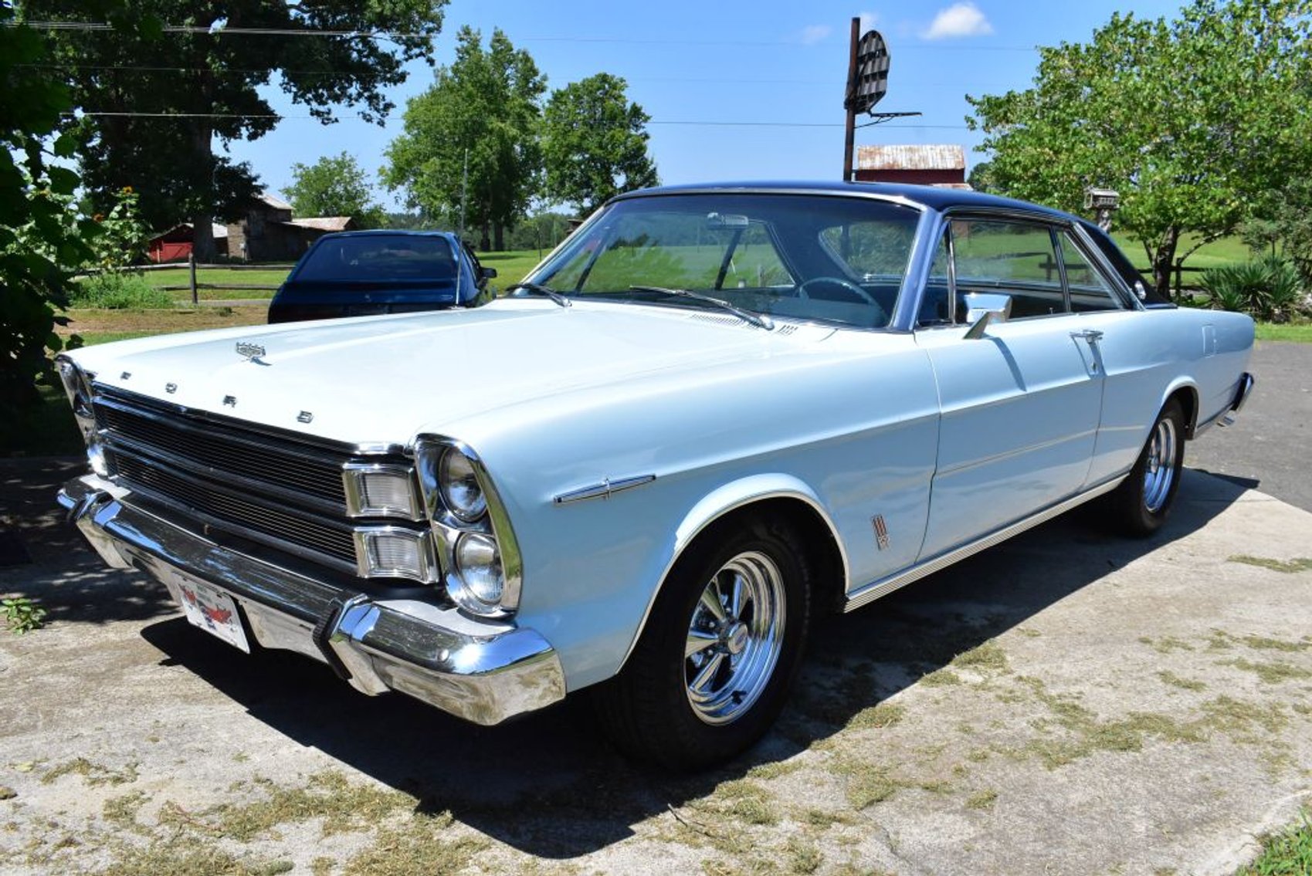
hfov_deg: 61.9
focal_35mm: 30
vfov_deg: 43.7
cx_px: 656
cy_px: 438
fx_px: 1094
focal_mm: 20
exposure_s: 1/1000
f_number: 16
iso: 1600
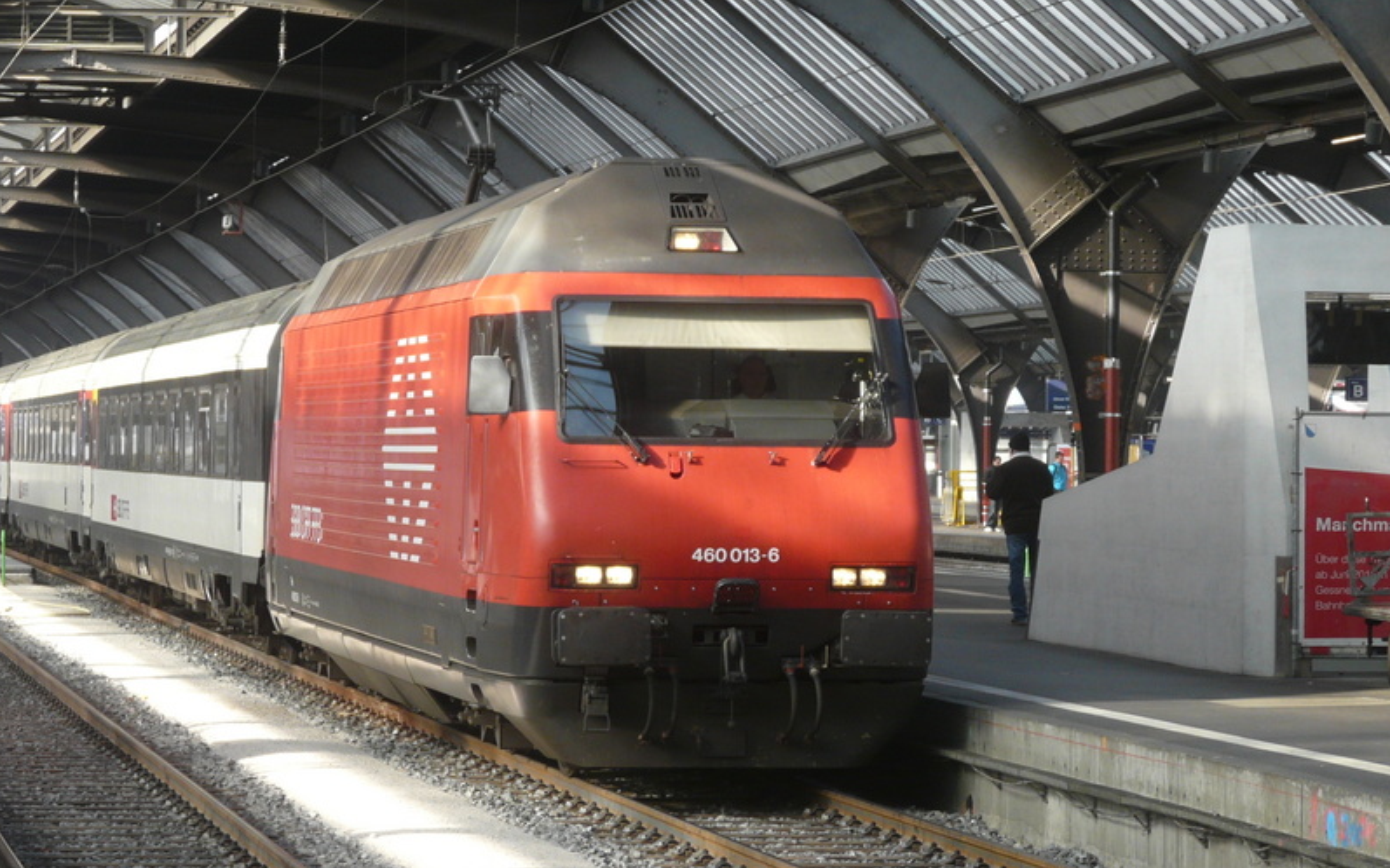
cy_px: 394
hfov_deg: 14.8
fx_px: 5341
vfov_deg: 9.3
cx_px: 616
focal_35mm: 141
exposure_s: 1/100
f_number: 3.6
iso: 100
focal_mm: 17.5
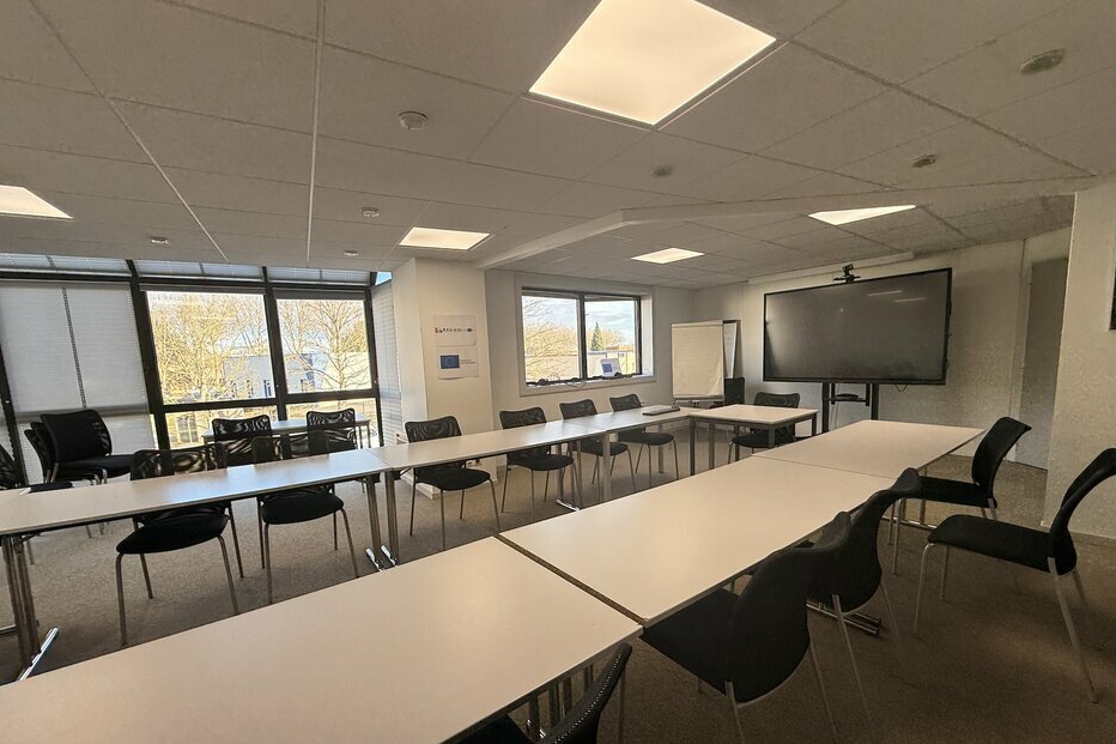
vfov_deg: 77.0
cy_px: 412
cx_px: 574
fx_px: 465
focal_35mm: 15
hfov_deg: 100.4
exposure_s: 1/123
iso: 64
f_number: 2.2
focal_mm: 2.22
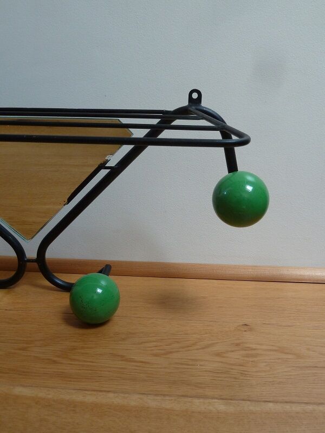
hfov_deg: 46.8
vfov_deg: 60.0
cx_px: 162
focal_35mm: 30
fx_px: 376
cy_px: 216
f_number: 3.4
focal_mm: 5
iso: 250
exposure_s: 1/30
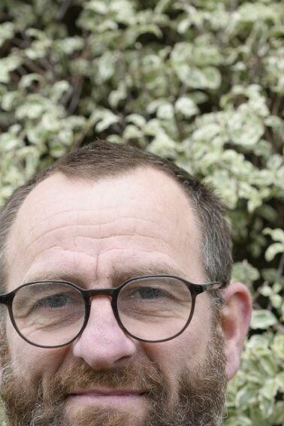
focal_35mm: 243
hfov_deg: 5.7
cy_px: 421
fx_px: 2875
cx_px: 135
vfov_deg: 8.4
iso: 200
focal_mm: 85
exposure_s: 1/160
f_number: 4
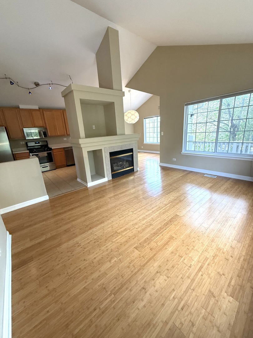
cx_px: 126
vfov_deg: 102.1
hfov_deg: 85.7
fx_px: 136
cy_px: 169
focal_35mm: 14
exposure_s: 1/120
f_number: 2.2
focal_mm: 2.22
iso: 320
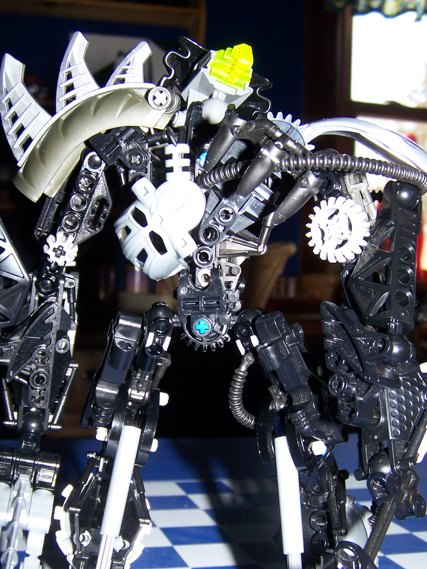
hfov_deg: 29.7
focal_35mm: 49
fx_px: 806
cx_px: 195
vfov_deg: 38.8
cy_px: 341
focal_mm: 6.3
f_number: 2.8
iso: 80
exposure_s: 1/60
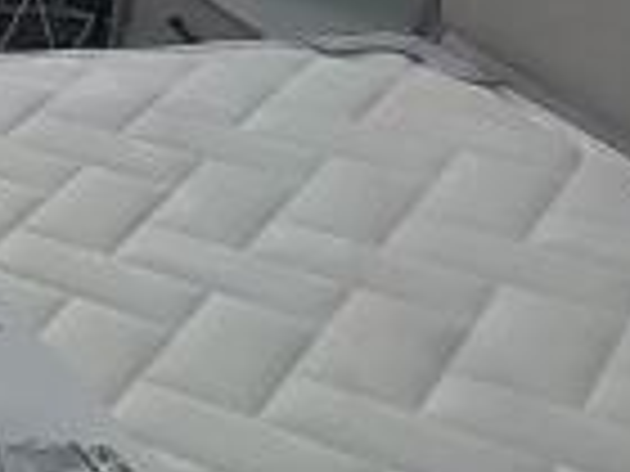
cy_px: 40
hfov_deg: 15.8
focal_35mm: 86
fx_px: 1565
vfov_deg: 16.9
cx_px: -747
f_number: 2.2
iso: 64
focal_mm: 1.91
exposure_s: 1/100
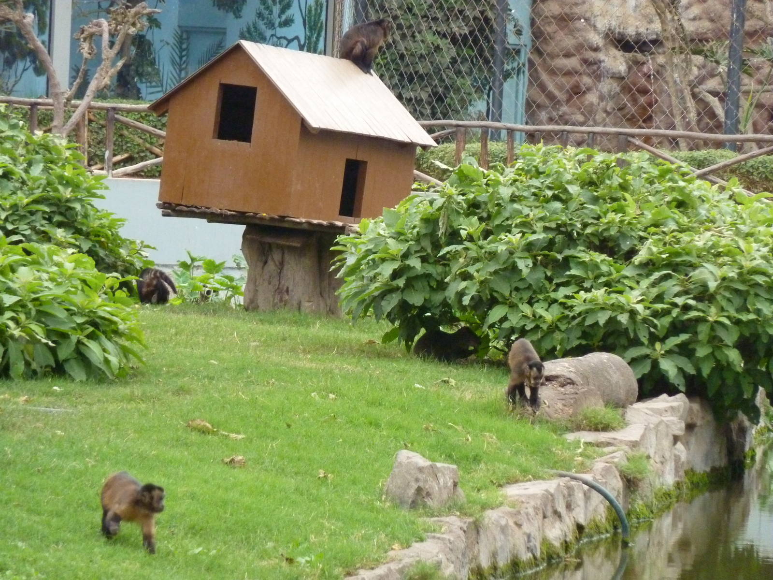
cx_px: 386
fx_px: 6699
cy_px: 290
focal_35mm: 300
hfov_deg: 6.6
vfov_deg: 5.0
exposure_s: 1/250
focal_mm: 49.2
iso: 640
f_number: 4.9
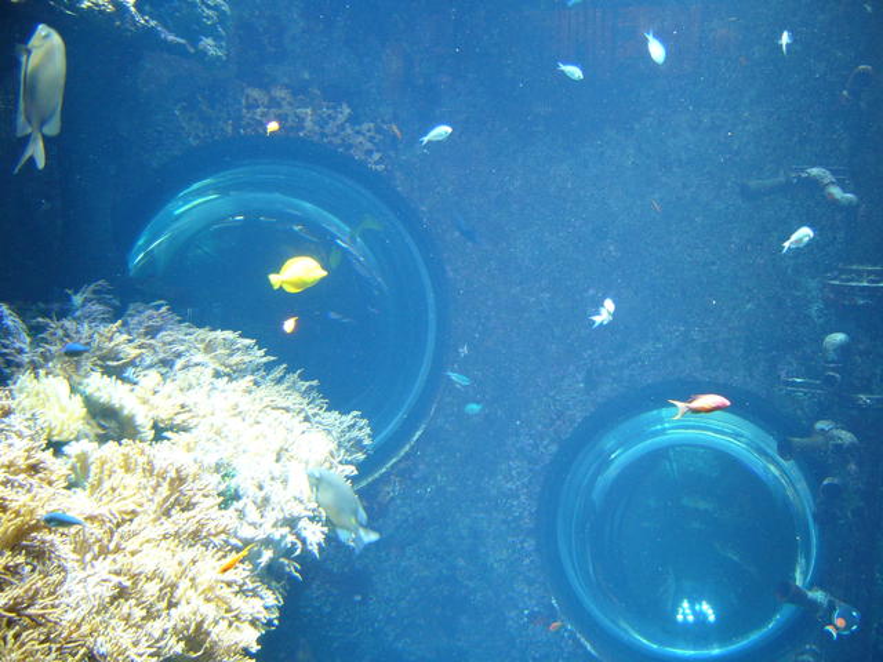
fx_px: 893
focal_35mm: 35
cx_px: 442
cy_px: 331
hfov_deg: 52.6
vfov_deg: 40.7
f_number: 2.8
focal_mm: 5.8
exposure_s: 1/20
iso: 100
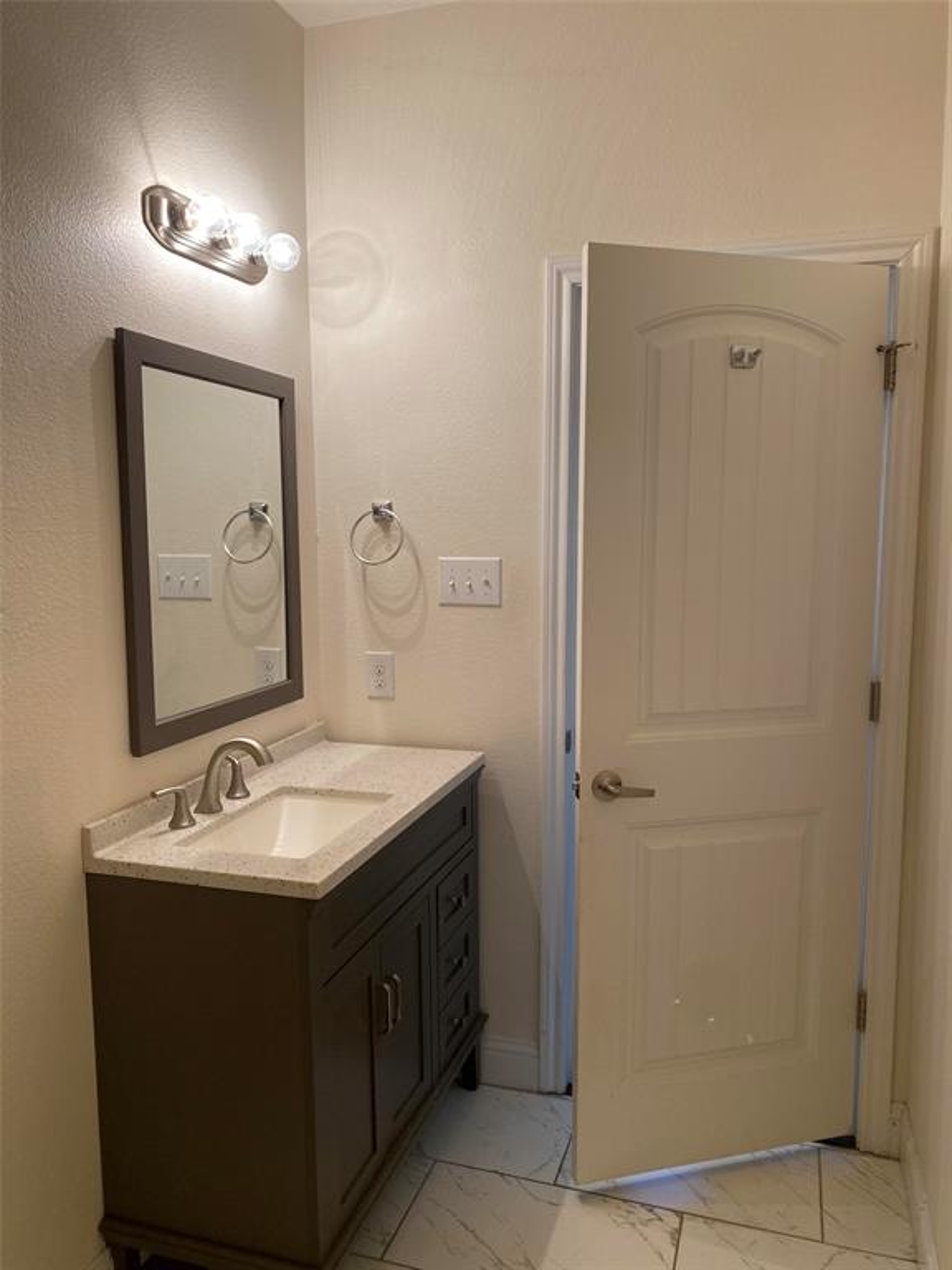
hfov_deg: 53.1
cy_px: 635
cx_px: 476
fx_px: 953
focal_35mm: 26
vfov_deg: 67.3
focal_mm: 4.25
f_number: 1.8
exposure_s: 1/60
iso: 64
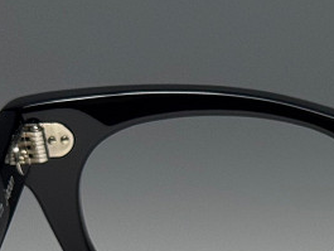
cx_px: 426
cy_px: 349
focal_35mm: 181
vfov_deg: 8.1
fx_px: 1747
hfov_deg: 10.7
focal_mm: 6.76
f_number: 1.78
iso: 64
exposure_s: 1/207
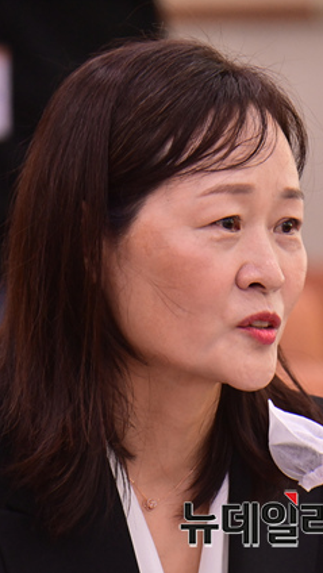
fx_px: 9608
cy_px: 287
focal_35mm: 632
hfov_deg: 1.9
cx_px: 255
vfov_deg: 3.4
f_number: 6.3
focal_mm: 400
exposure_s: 1/200
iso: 4000
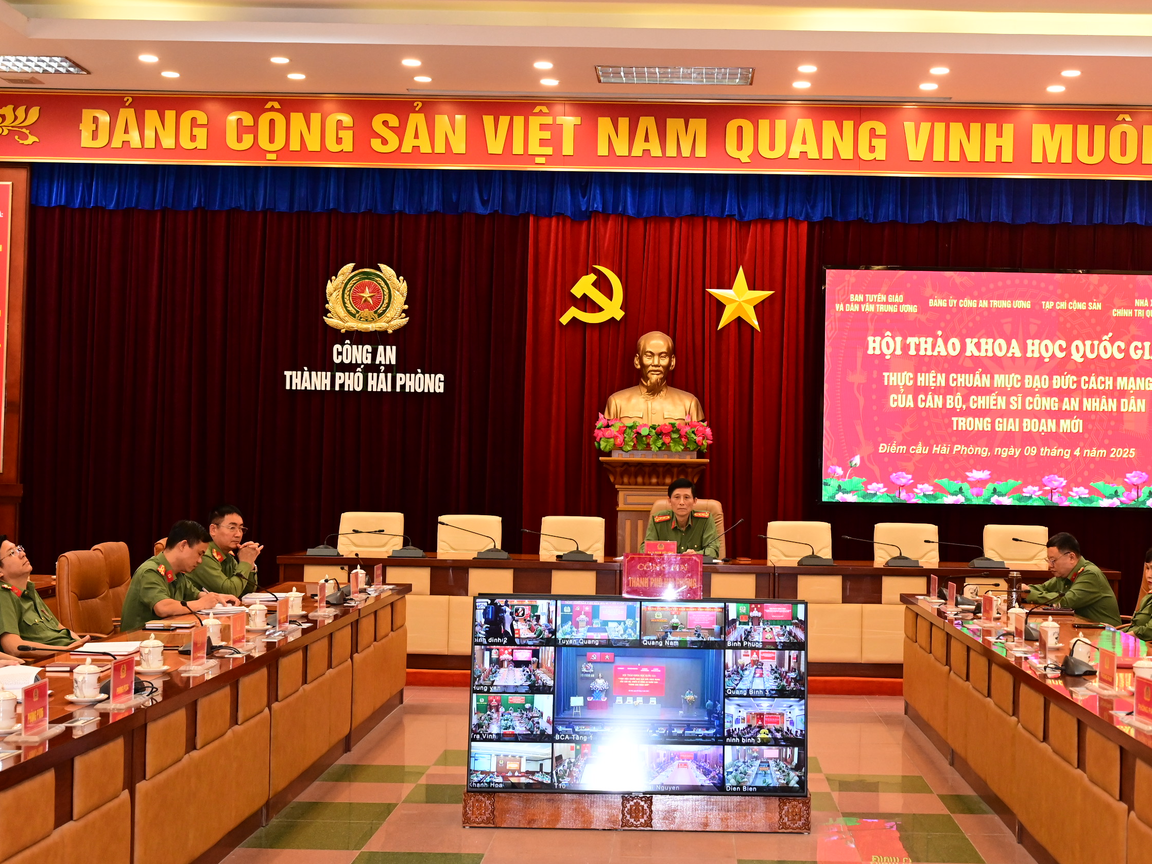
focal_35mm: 52
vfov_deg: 28.0
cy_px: 400
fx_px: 1730
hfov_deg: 36.7
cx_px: 675
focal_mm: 40
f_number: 4.5
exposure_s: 1/200
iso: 3200
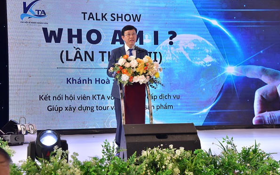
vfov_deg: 19.4
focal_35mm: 67
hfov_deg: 30.6
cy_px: 88
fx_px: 511
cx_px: 141
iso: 1600
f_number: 8
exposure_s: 1/200
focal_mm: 65
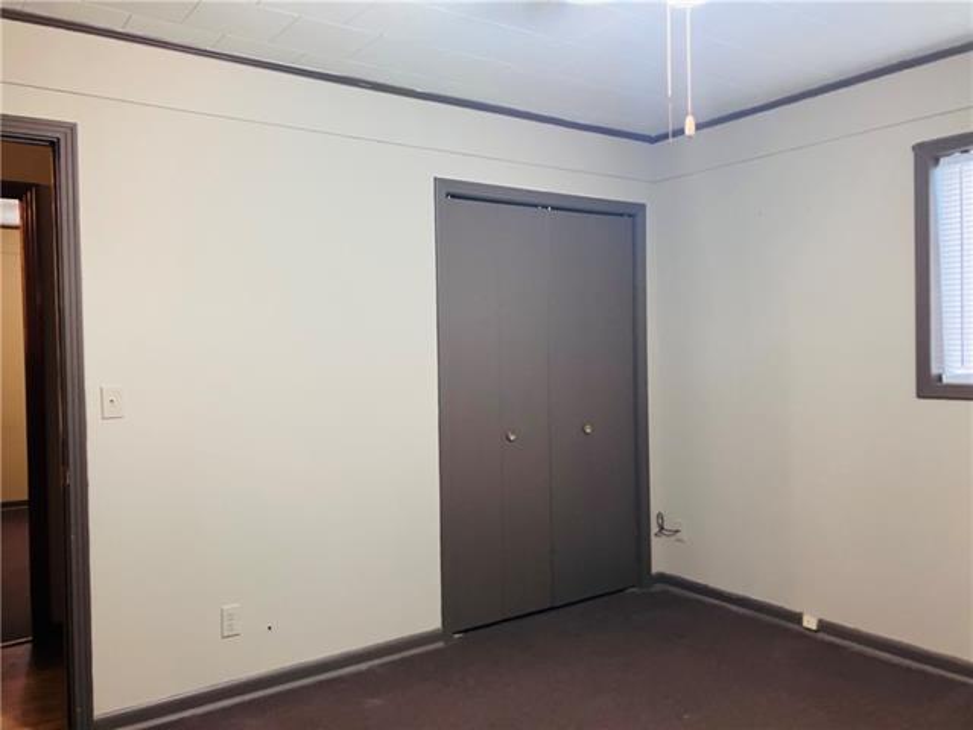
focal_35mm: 28
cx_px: 486
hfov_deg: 63.4
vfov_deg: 49.7
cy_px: 365
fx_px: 787
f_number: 1.8
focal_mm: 3.99
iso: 320
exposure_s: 1/40
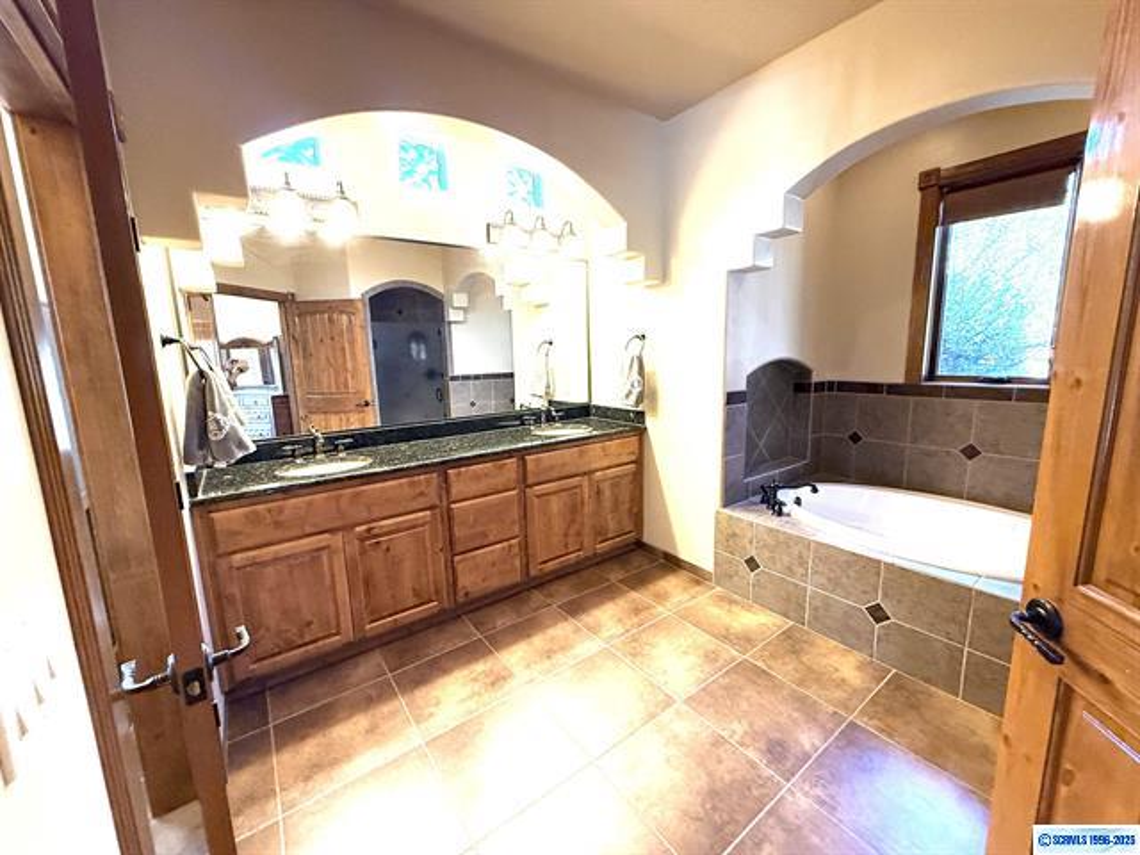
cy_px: 428
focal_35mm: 14
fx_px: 461
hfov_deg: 102.1
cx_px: 570
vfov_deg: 85.7
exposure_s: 1/60
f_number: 2.2
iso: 320
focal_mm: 2.22
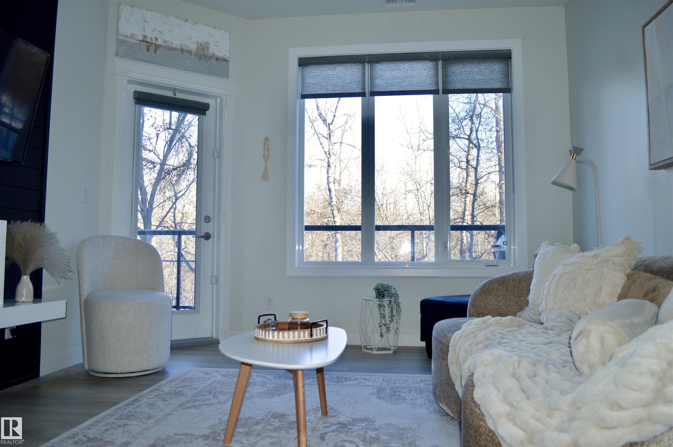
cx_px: 336
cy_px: 224
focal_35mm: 27
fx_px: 504
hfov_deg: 67.4
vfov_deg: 47.8
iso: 100
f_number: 3.5
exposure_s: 1/80
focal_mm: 18
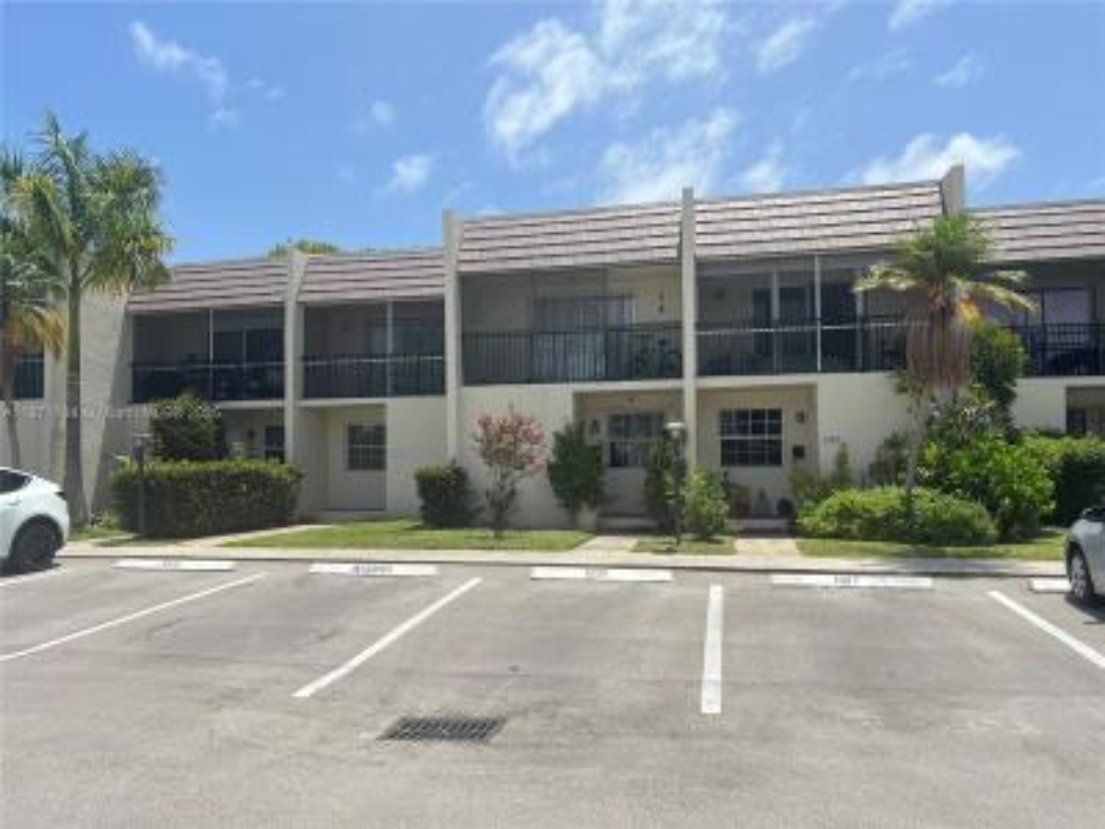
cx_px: 552
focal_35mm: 26
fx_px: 830
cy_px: 414
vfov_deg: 53.1
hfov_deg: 67.3
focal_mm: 5.7
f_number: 1.5
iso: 50
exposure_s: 1/4274
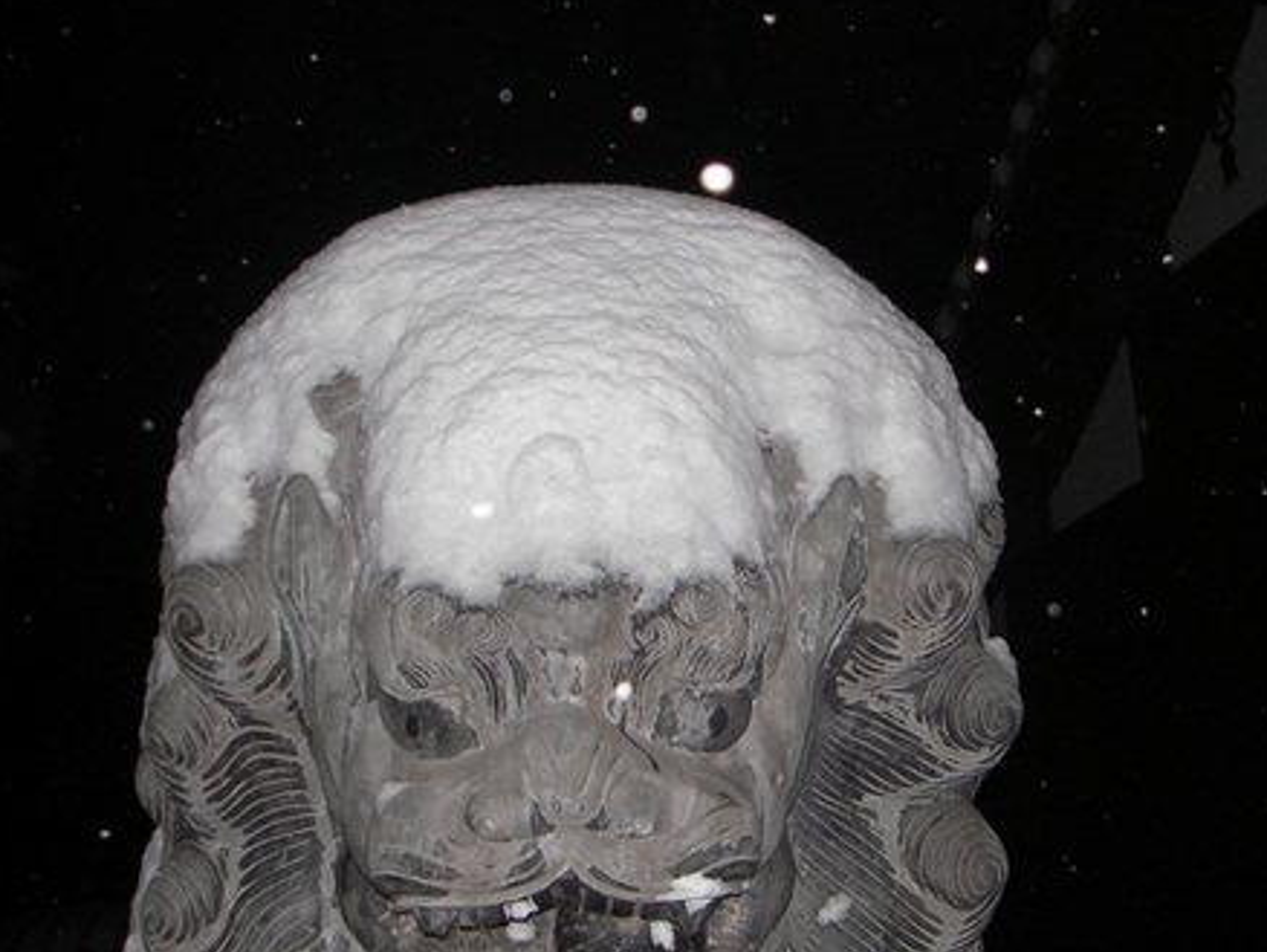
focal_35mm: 52
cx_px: 717
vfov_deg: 27.9
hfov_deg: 36.7
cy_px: 613
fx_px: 1904
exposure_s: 1/30
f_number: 3.3
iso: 100
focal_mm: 6.3
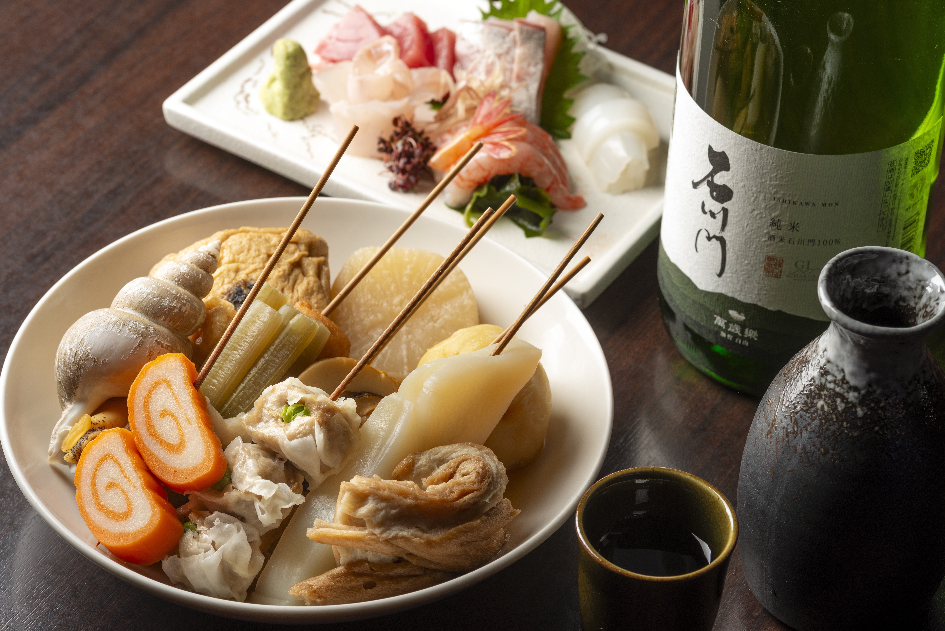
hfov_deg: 19.5
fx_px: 2757
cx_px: 472
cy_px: 316
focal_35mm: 105
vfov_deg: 13.1
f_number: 9
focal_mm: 105
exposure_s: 1/250
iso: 100
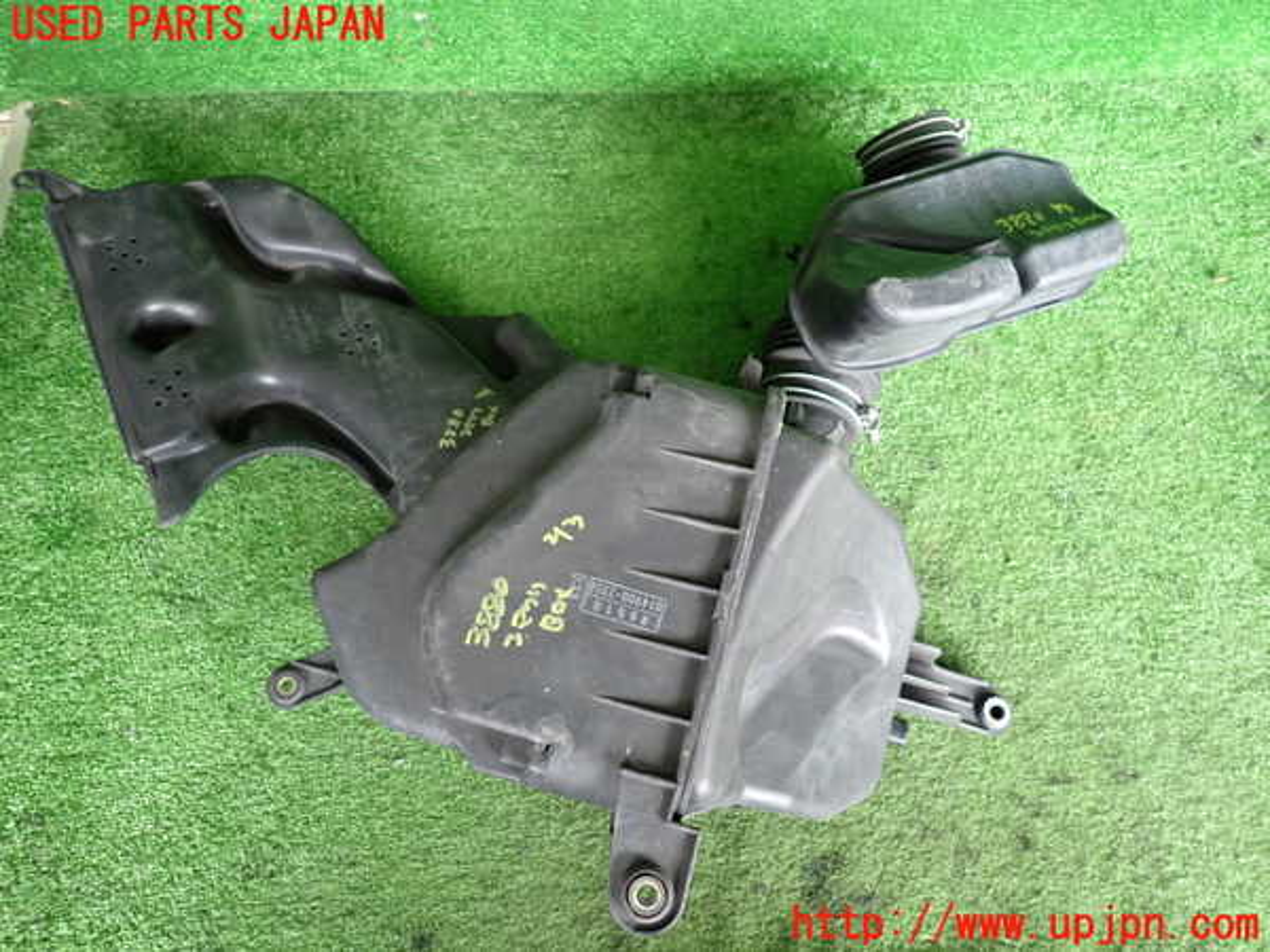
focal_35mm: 25
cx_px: 635
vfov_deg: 54.9
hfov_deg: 69.4
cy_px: 476
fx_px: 917
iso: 250
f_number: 2
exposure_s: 1/30
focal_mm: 4.5
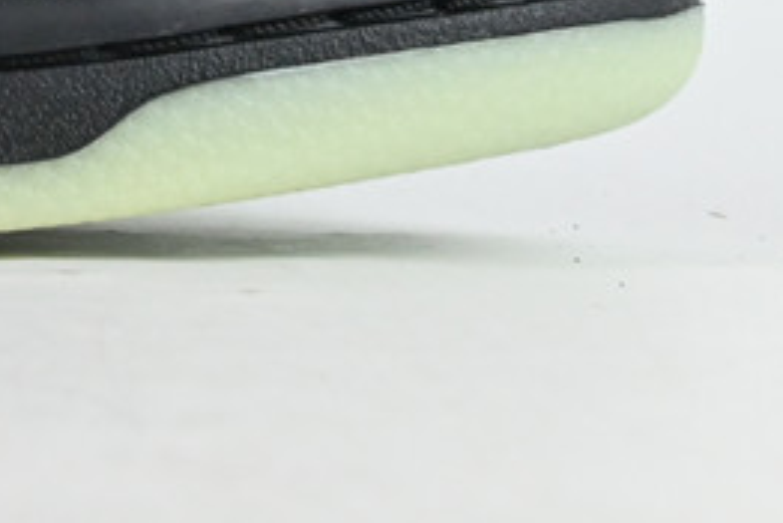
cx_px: -852
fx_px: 5680
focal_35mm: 261
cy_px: -472
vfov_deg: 5.2
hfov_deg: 7.5
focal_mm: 38
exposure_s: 1/60
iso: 1000
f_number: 10
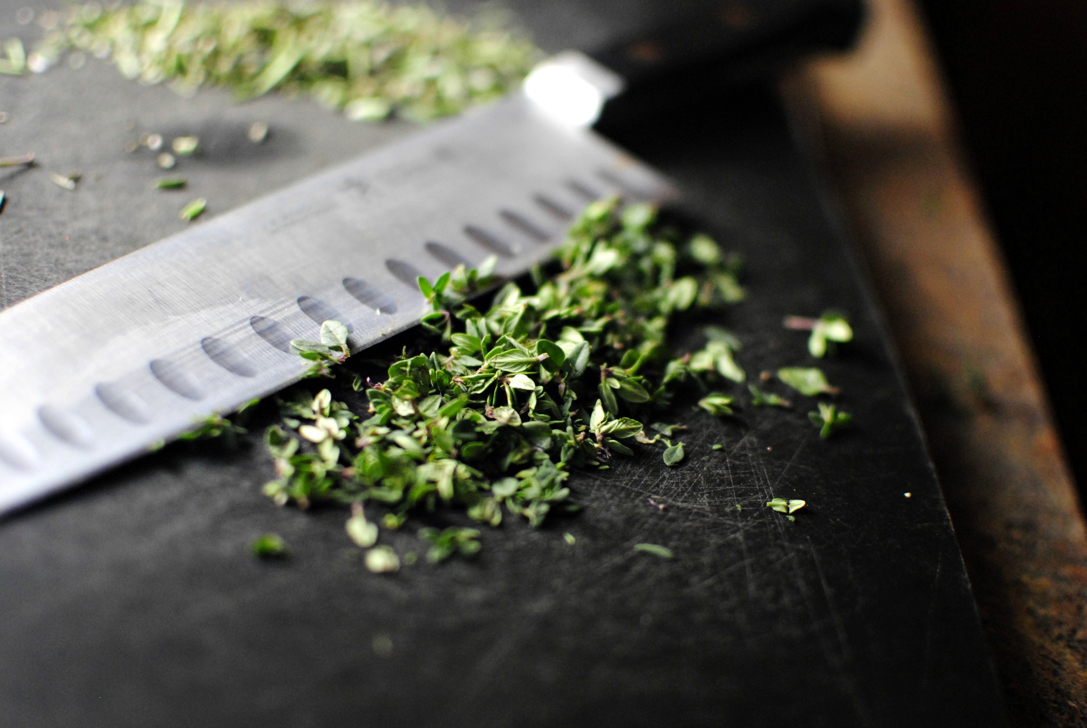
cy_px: 364
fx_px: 1587
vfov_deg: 25.8
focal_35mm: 52
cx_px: 544
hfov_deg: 37.8
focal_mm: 35
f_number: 2
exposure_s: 1/160
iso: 800
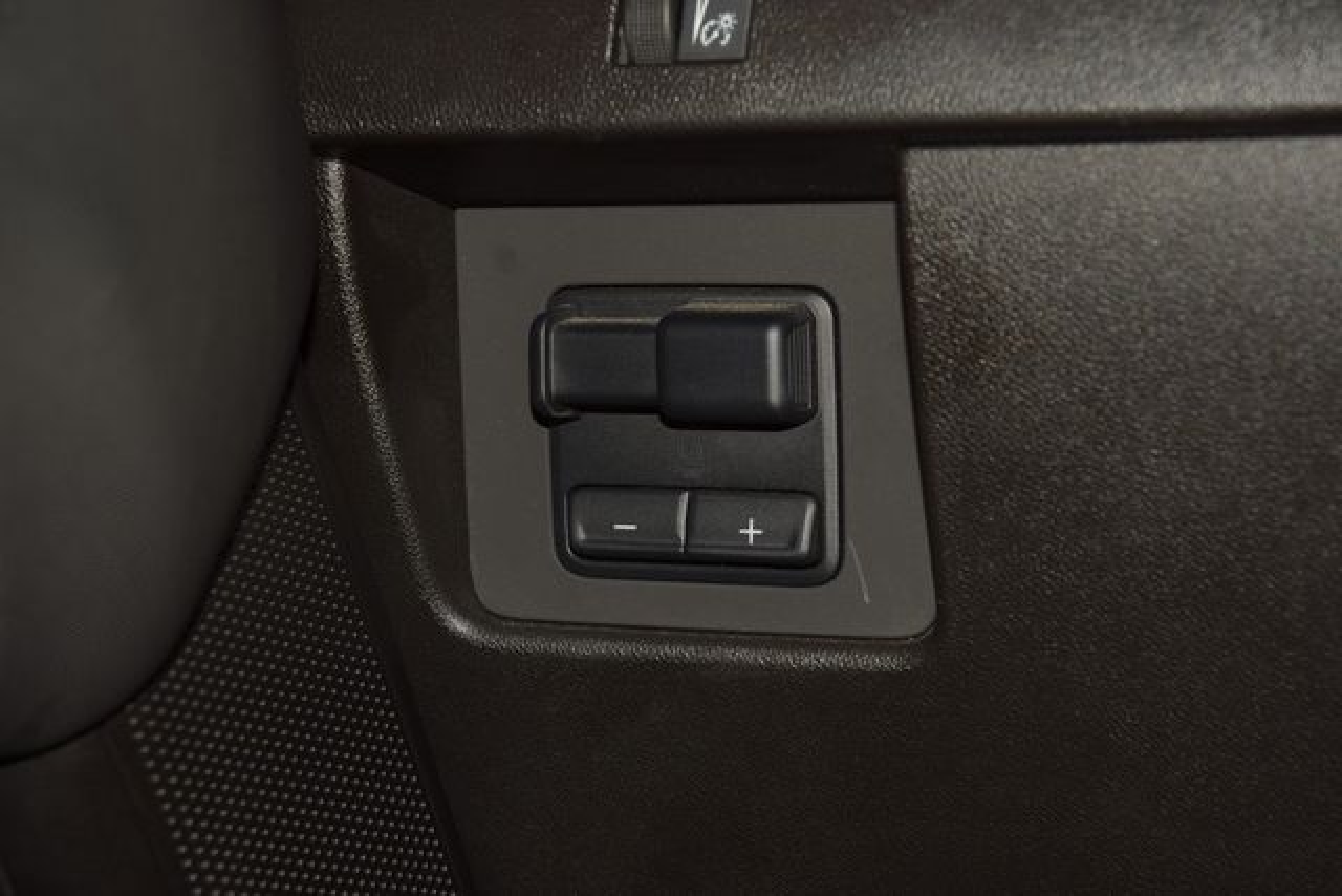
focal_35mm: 105
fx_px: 3915
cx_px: 671
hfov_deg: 19.5
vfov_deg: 13.0
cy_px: 448
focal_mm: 70
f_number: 8
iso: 100
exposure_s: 1/125
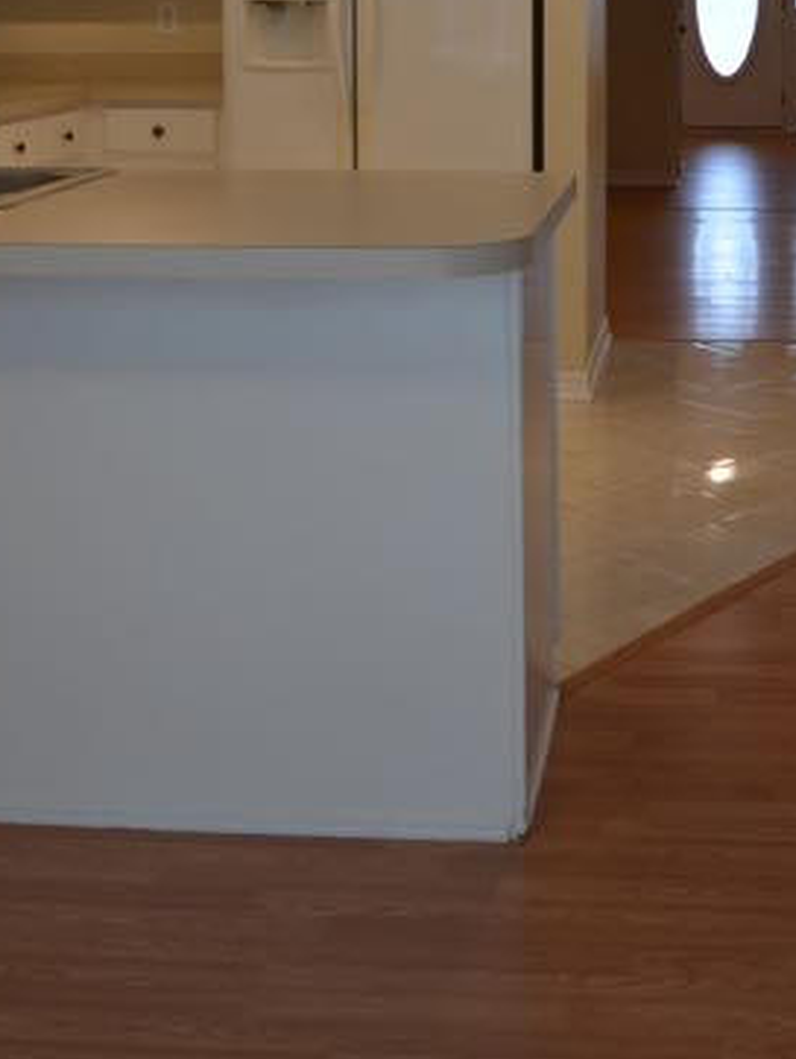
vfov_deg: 30.5
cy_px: 146
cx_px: 582
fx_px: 1868
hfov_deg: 23.8
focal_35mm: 61
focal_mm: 24
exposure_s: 1/60
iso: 400
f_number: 4.5
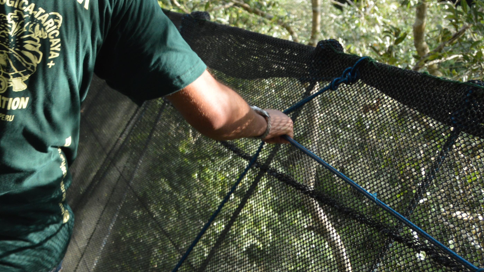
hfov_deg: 31.0
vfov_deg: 18.9
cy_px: -33
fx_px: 783
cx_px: -34
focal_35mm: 61
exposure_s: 1/125
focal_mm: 18
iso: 360
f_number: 5.6
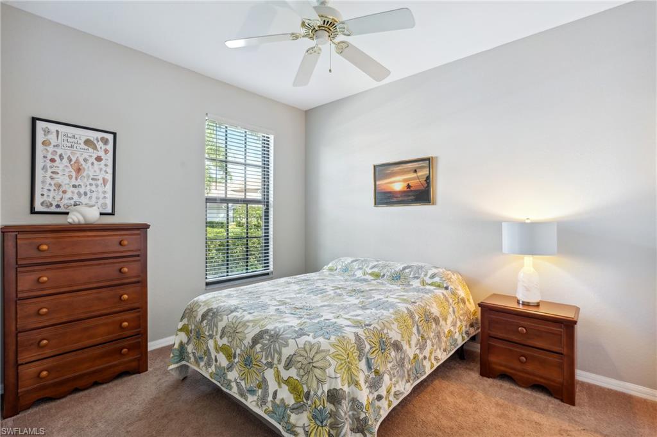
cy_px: 218
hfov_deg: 96.8
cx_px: 328
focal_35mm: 16
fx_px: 292
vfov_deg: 73.7
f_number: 9
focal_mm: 16
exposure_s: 1/5
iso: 200
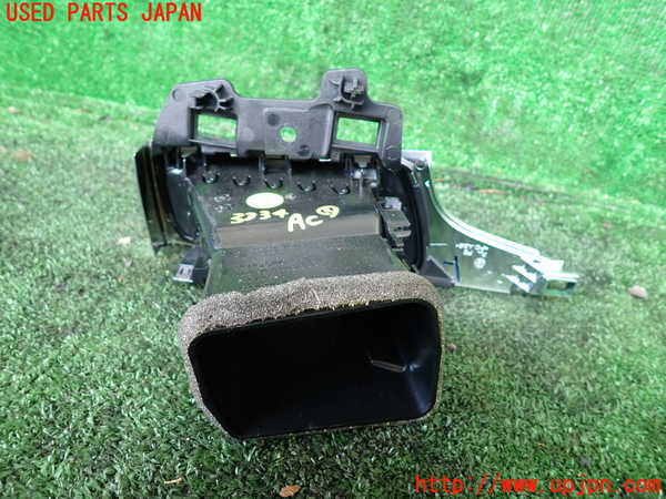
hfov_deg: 69.4
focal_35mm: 25
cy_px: 250
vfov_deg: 54.9
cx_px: 333
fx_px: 481
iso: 200
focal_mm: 4.5
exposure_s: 1/50
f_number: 2
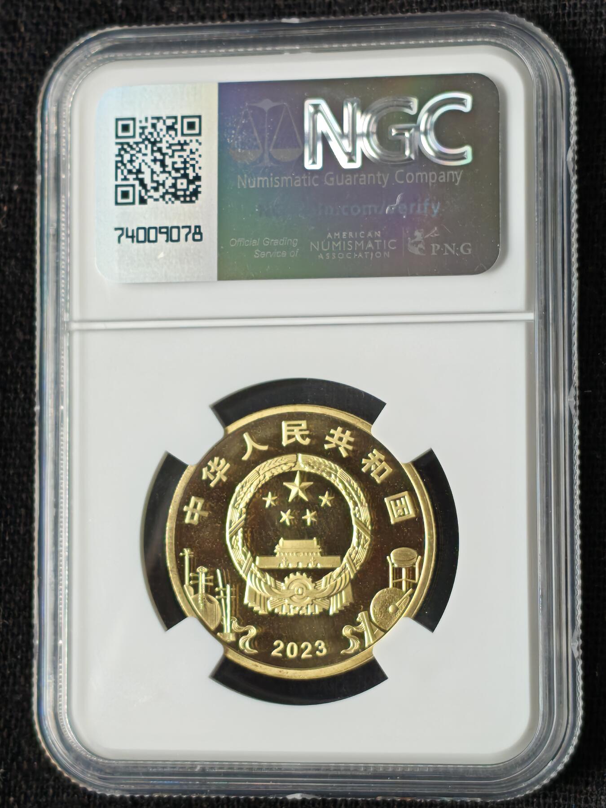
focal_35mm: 97
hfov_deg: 15.2
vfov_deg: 20.2
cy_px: 404
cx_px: 303
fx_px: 2264
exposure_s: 1/417
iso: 50
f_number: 1.5
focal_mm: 4.94
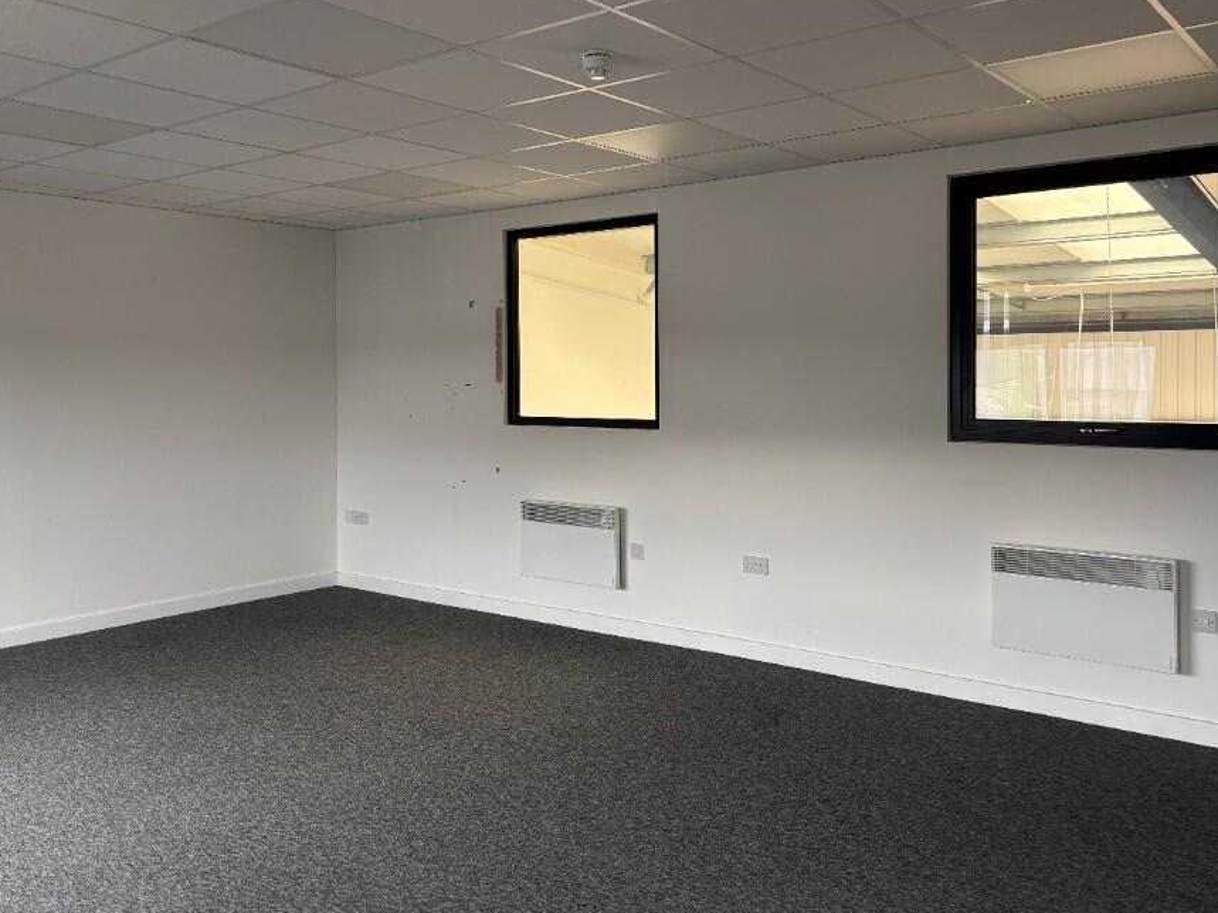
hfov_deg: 58.3
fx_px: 1091
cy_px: 390
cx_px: 659
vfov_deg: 45.3
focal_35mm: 31
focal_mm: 5.96
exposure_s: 1/60
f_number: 1.6
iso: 160
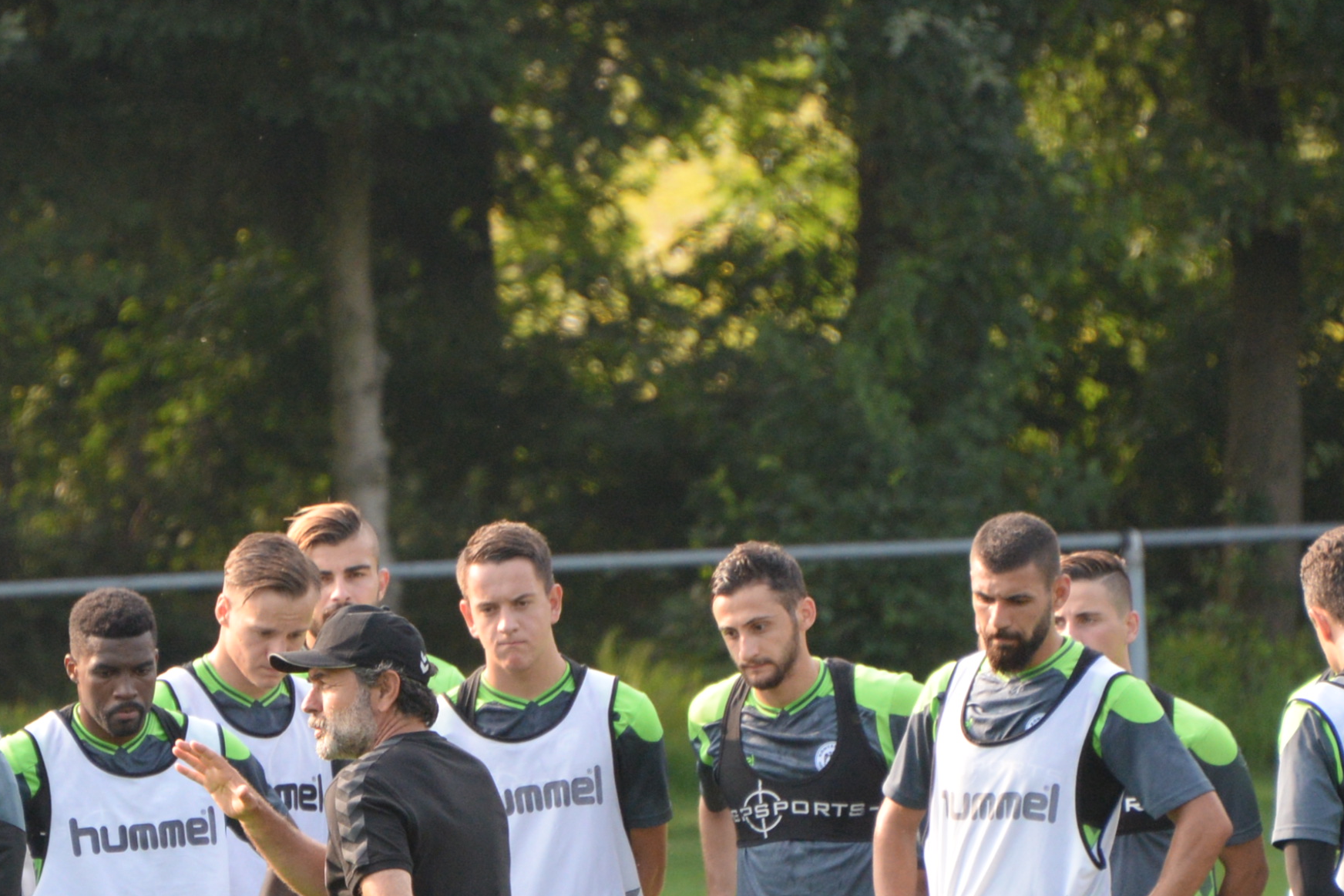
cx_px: 438
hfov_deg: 2.7
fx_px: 28971
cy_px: 798
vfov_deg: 1.8
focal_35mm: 776
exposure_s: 1/1000
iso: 1600
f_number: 5.6
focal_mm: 300
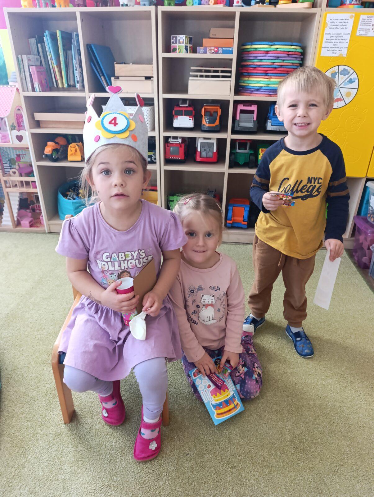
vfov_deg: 73.8
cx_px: 187
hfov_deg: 59.0
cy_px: 248
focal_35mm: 23
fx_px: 330
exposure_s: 1/100
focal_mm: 6.14
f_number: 1.6
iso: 640
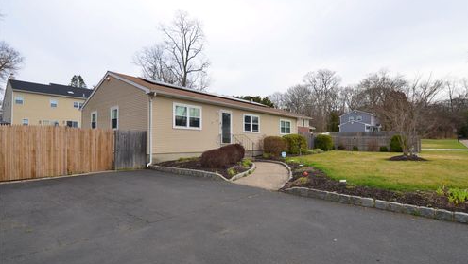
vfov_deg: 58.4
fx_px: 236
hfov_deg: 89.5
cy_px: 137
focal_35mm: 19
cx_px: 234
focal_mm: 12
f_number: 6.3
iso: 100
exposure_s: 1/250
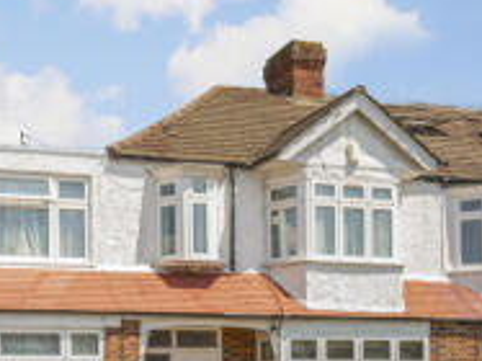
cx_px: 137
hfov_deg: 37.4
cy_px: 306
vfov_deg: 28.1
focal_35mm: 50
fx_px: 699
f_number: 8
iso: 200
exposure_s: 1/320
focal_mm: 20.5
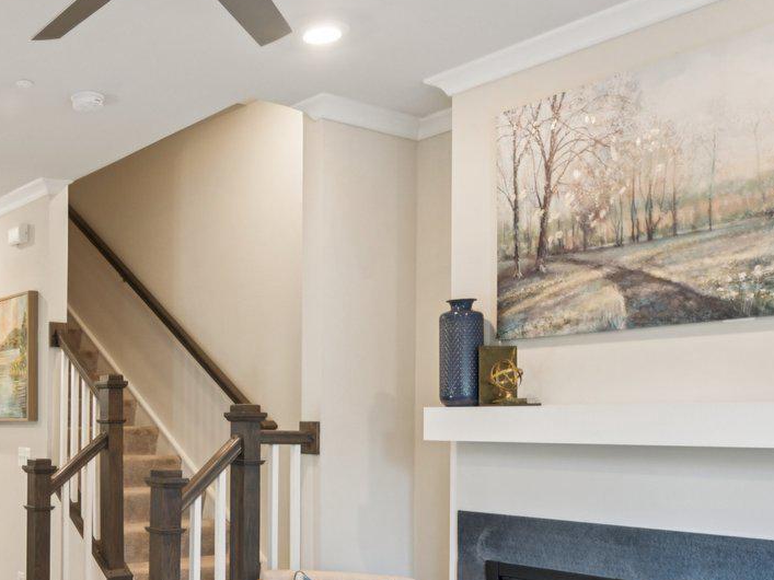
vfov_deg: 36.0
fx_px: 872
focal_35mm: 39
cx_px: 80
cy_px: 433
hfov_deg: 43.8
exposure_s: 1/15
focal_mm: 14
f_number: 8
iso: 360
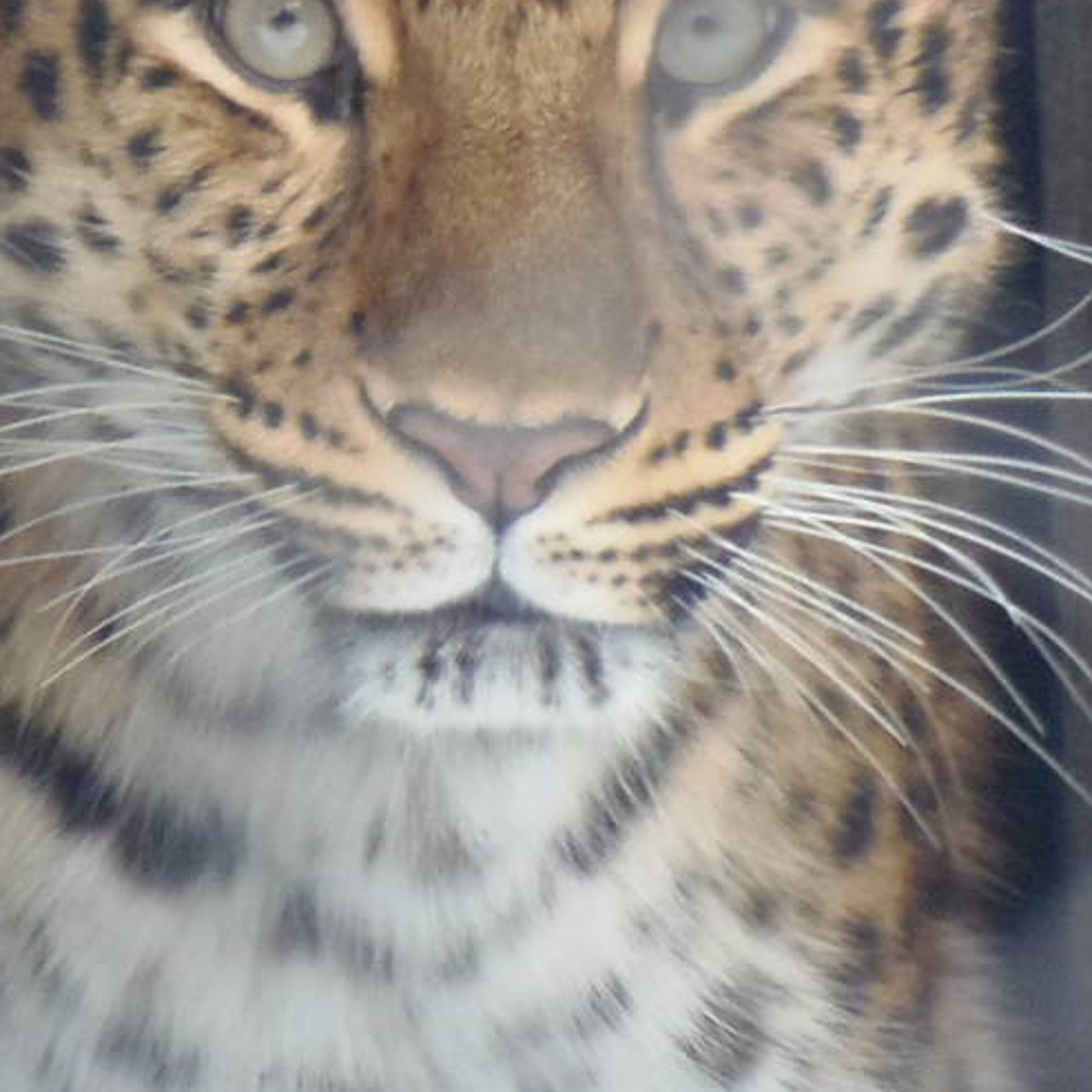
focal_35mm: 2480
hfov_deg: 0.7
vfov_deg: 0.7
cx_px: 439
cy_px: 396
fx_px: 88512
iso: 400
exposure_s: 1/100
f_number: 5.7
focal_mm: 154.8
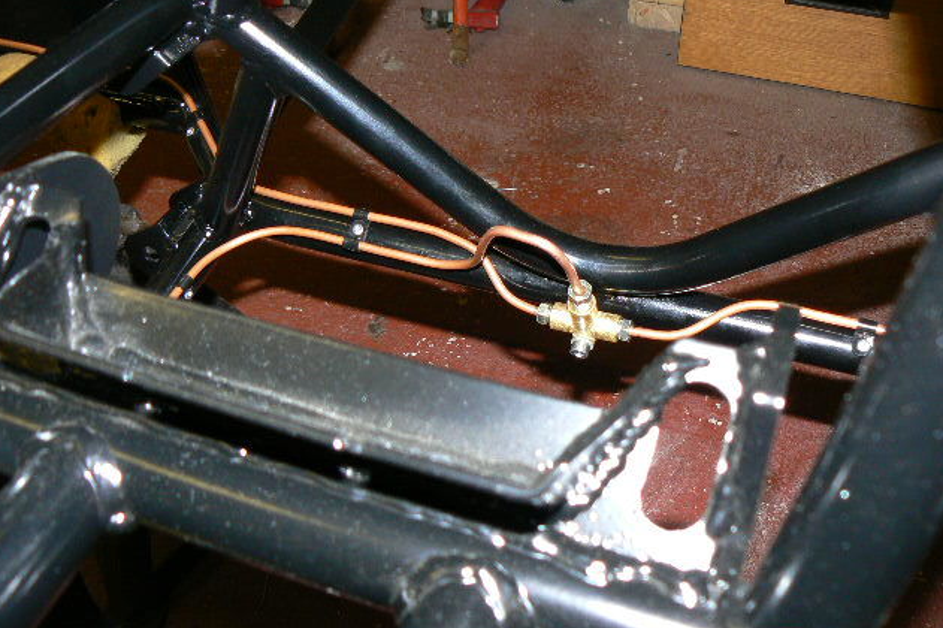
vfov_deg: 35.0
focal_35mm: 38
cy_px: 284
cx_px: 468
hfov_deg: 50.7
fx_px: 995
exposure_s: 1/30
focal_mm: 6
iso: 100
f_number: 2.8
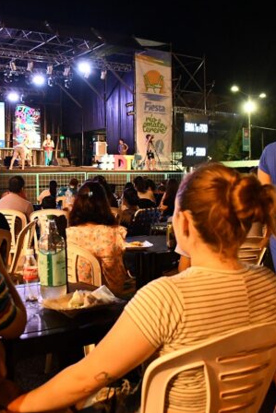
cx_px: 79
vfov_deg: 47.4
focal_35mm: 41
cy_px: 206
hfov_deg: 32.2
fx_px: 471
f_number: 3.5
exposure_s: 1/160
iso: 8000
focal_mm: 18
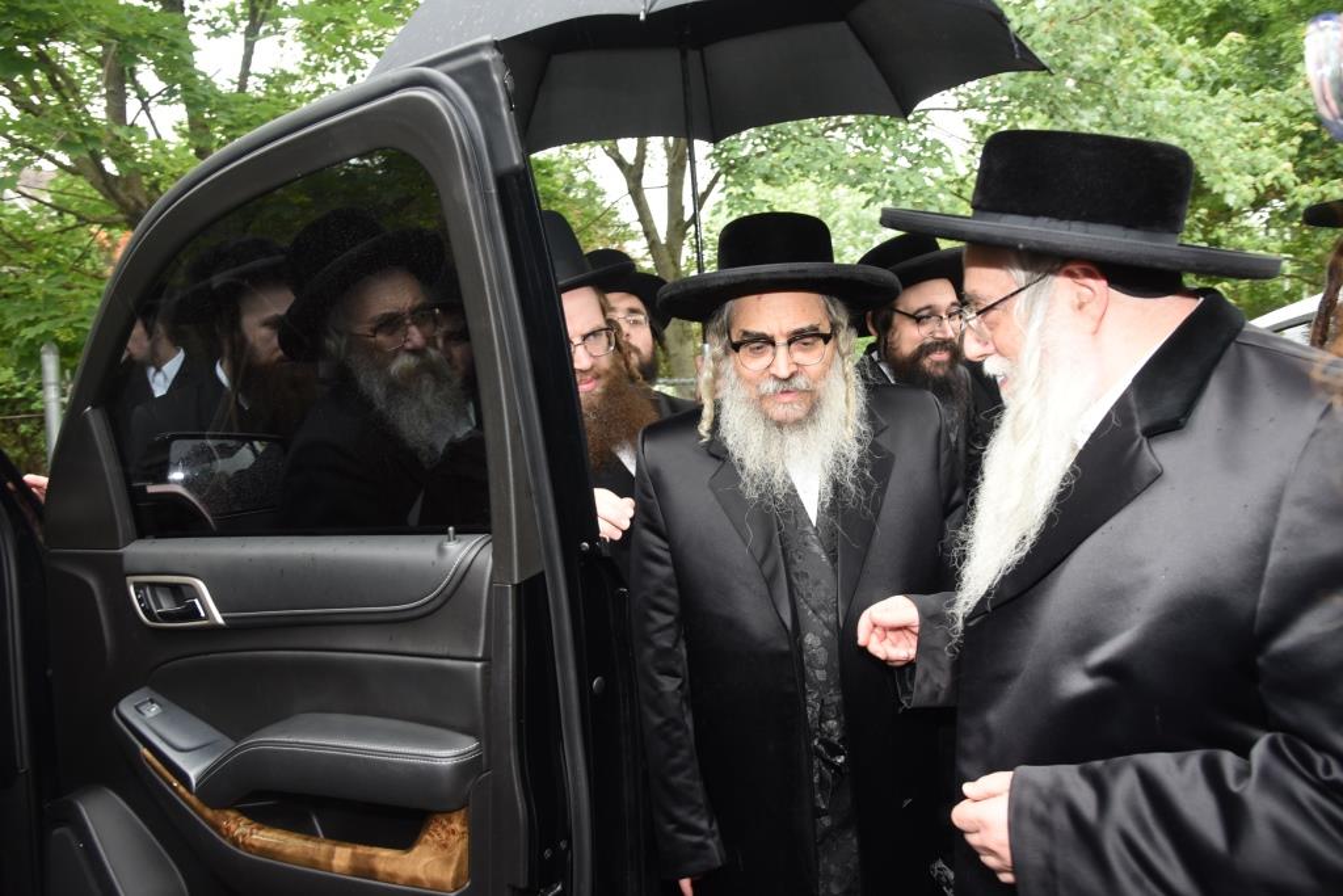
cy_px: 448
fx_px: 895
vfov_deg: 53.1
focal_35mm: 24
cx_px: 672
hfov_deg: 73.7
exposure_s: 1/160
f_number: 5.6
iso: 800
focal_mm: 24
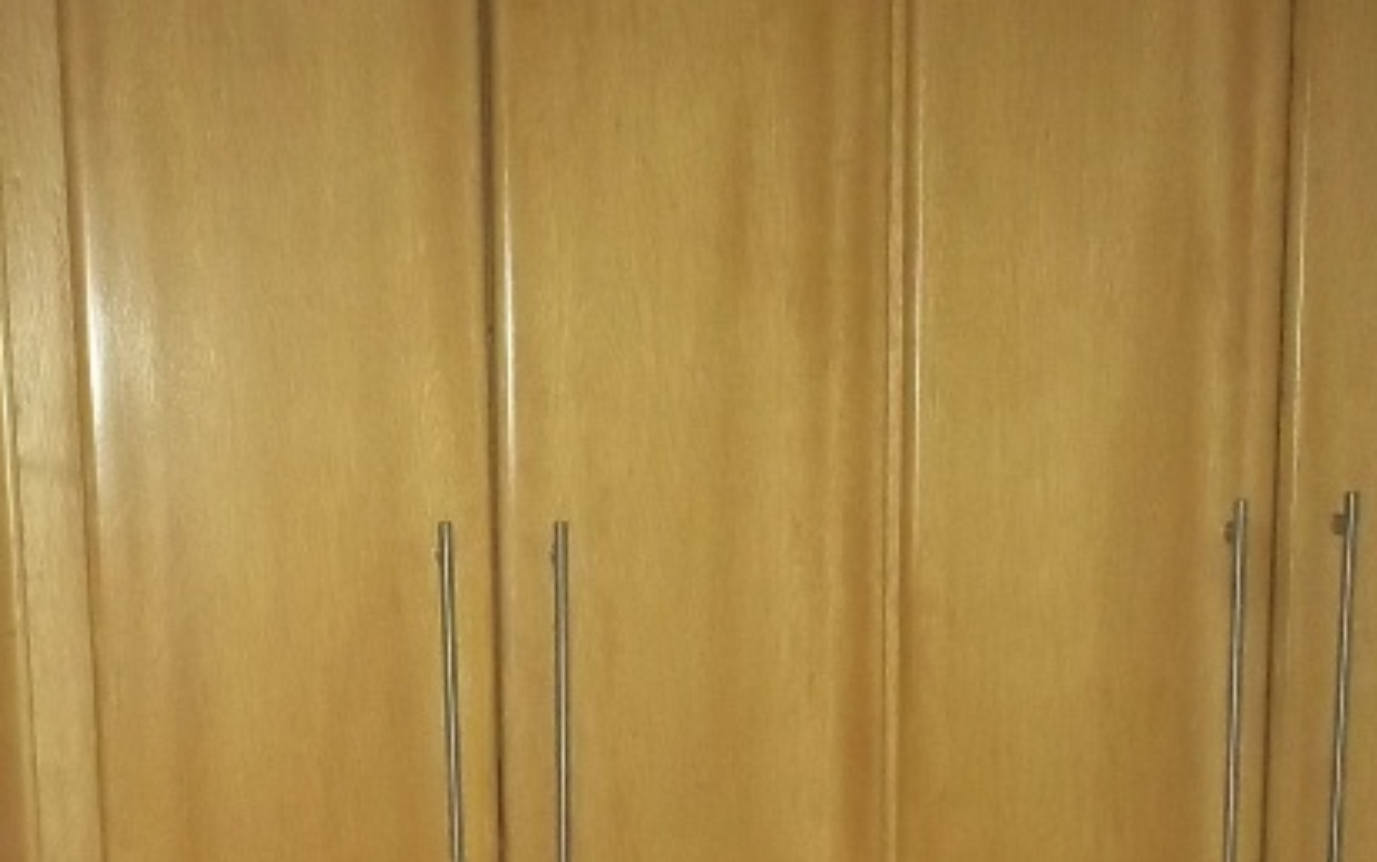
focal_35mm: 100
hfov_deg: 20.7
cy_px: 1113
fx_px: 3755
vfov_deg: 12.7
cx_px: 445
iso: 360
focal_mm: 6.3
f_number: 4.5
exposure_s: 1/60
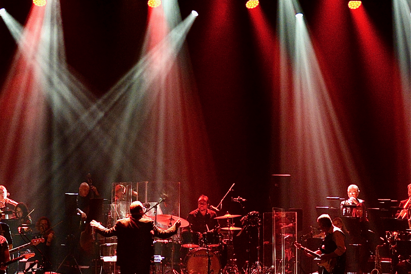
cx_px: 141
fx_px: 1963
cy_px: 120
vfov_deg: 8.0
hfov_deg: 11.9
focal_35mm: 172
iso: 3200
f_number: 5.6
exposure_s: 1/100
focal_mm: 80
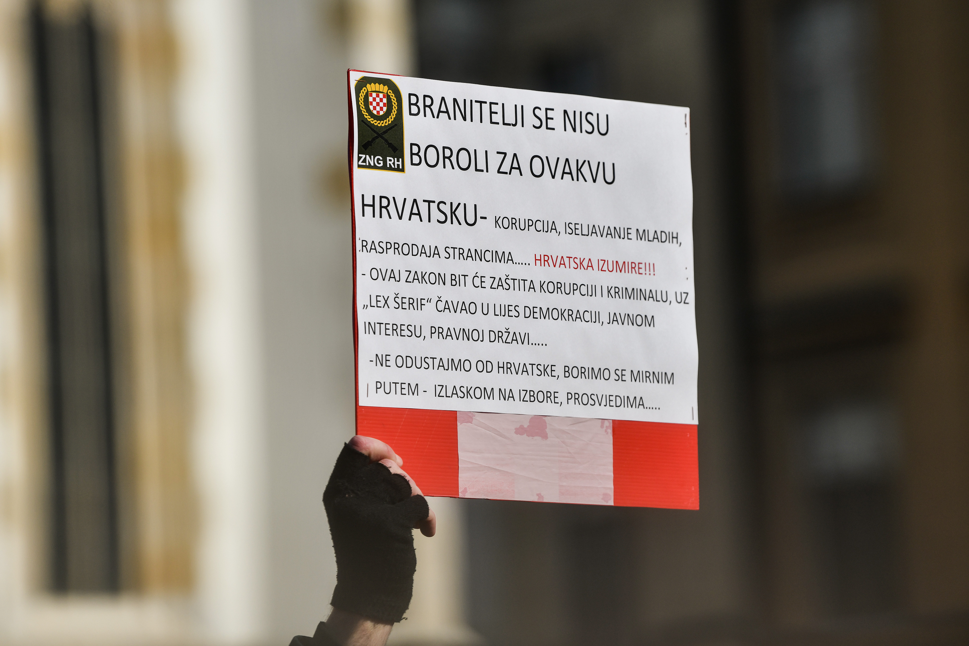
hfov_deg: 10.3
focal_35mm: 200
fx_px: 5383
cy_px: 323
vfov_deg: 6.9
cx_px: 484
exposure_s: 1/8000
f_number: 4.5
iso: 200
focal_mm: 200
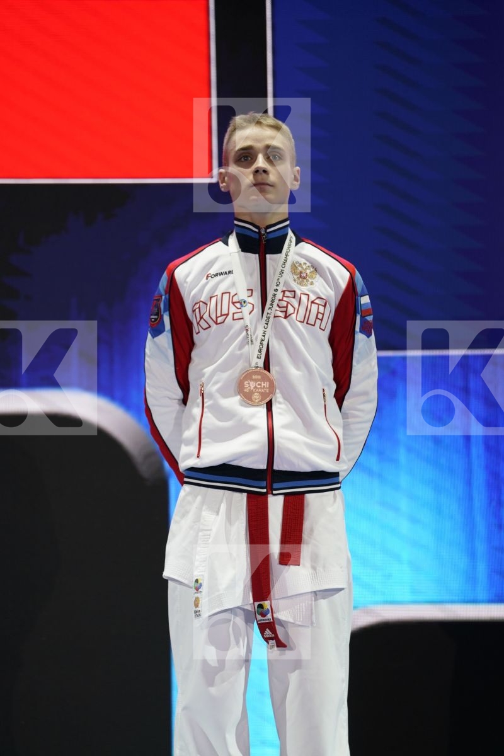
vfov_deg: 10.3
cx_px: 252
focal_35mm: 200
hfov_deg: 6.9
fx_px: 4200
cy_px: 378
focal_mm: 200
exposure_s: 1/250
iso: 320
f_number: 2.8
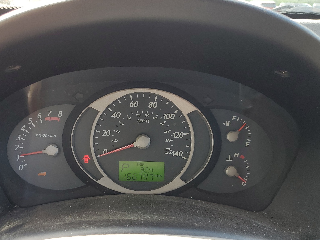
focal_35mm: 33
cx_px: 136
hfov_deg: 55.1
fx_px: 305
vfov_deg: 42.9
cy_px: 133
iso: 50
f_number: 1.5
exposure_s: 1/125
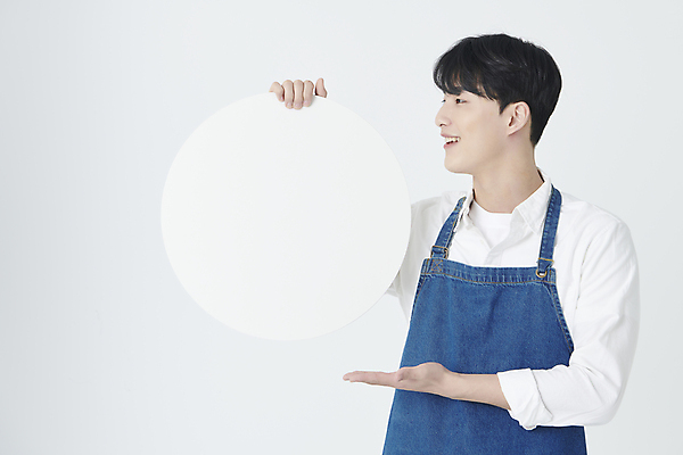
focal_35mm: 70
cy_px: 228
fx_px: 1328
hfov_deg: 28.8
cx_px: 342
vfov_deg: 19.5
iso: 100
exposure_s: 1/125
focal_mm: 70
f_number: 11
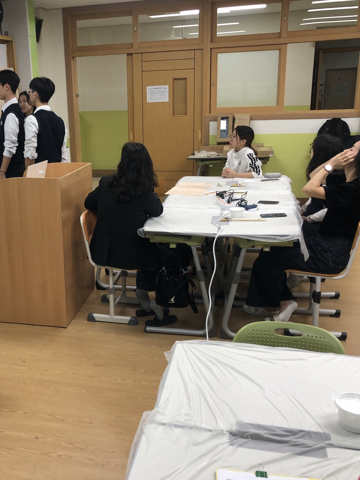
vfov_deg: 49.0
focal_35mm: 38
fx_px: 527
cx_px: 102
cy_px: 237
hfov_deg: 37.0
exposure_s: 1/30
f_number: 1.8
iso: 25
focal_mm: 4
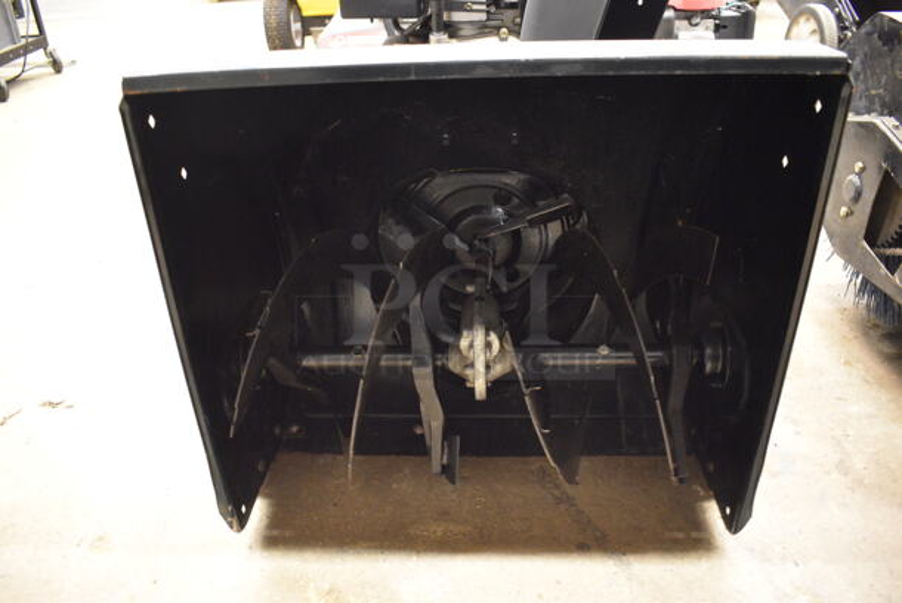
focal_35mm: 27
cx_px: 451
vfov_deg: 48.0
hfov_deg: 67.3
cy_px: 302
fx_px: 677
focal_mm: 18
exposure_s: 1/6
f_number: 3.5
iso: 3200
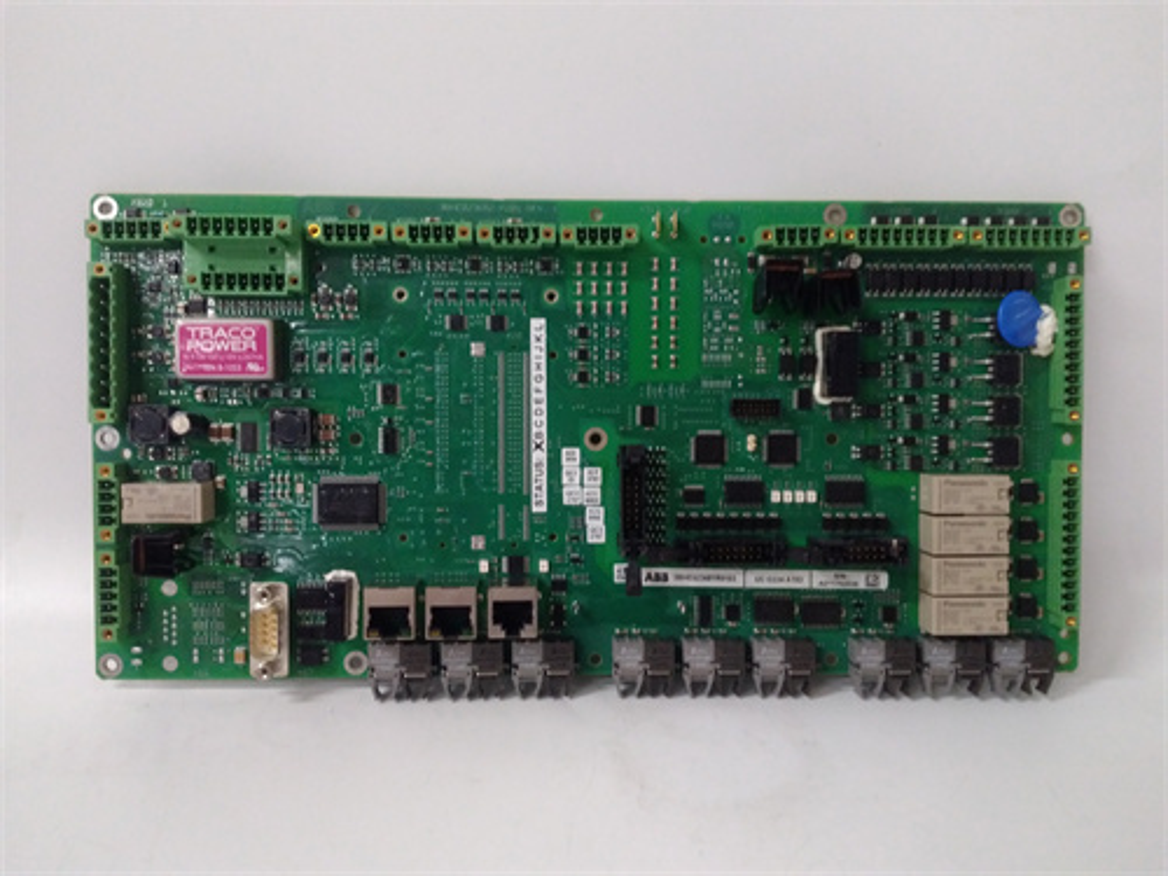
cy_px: 438
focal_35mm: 27
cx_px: 584
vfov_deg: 51.4
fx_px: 911
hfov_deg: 65.3
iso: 501
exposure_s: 1/33
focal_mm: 3.79
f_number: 2
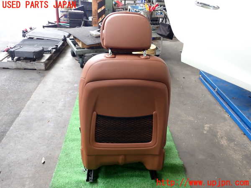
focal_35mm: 30
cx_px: 126
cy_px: 94
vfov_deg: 46.8
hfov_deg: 60.0
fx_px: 218
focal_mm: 5.4
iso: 200
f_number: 2.3
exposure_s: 1/80
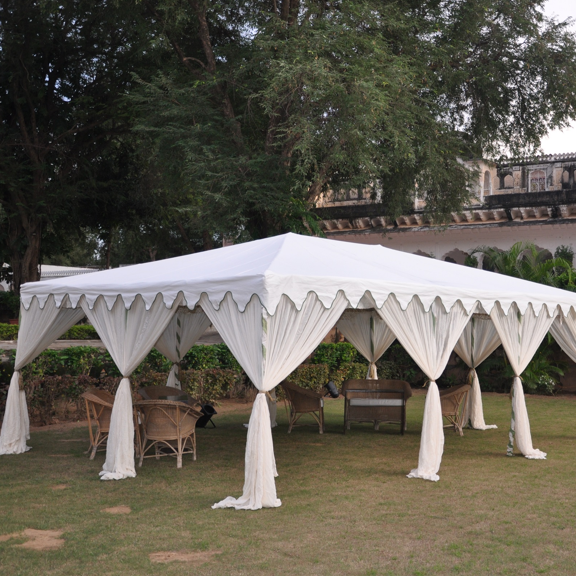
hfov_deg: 36.1
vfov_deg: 36.8
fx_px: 866
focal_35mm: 46
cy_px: 288
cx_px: 419
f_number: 3.8
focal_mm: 24
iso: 400
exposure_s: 1/30
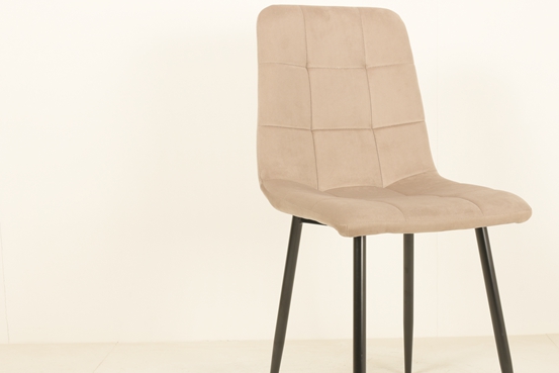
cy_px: 223
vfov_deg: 23.8
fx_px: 885
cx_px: 337
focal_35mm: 57
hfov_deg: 34.9
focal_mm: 42
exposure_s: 1/160
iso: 100
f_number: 10
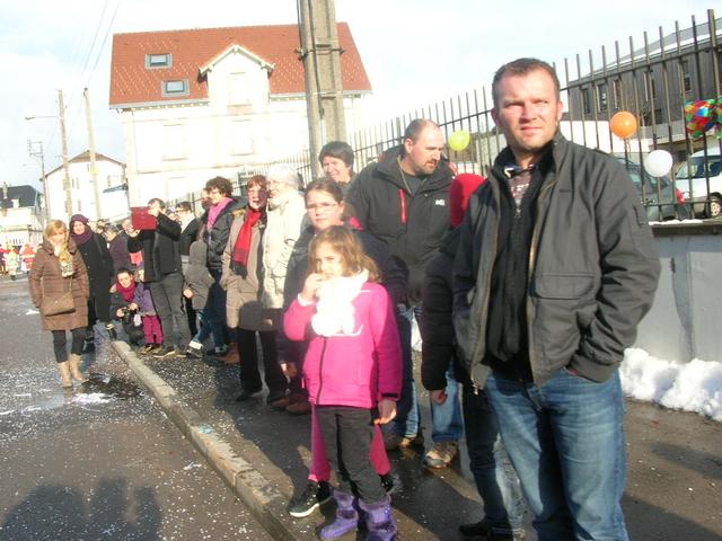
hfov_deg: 52.6
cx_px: 361
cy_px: 270
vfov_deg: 40.7
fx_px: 730
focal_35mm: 35
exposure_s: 1/131
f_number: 5.6
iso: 50
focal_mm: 5.8
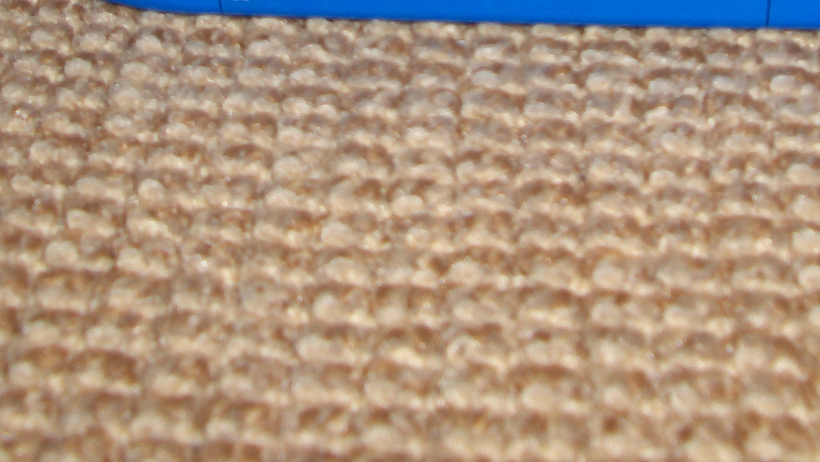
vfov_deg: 14.6
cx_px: 389
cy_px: -152
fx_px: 1718
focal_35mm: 79
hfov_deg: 26.8
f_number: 2.6
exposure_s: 1/60
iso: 100
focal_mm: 5.8
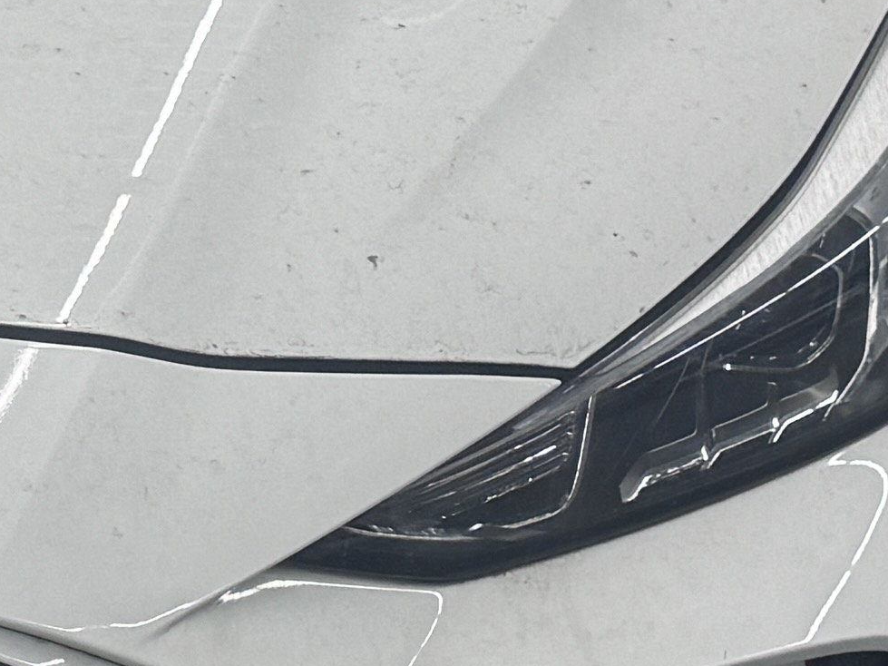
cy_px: 261
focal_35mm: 140
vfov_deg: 10.6
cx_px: -134
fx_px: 3591
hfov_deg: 13.7
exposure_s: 1/100
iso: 200
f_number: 1.78
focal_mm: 6.76
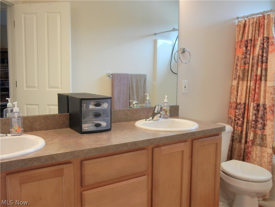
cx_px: 138
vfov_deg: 46.8
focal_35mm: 30
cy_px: 104
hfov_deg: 60.0
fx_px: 238
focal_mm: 5.4
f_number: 3.5
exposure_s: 1/30.8
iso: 160
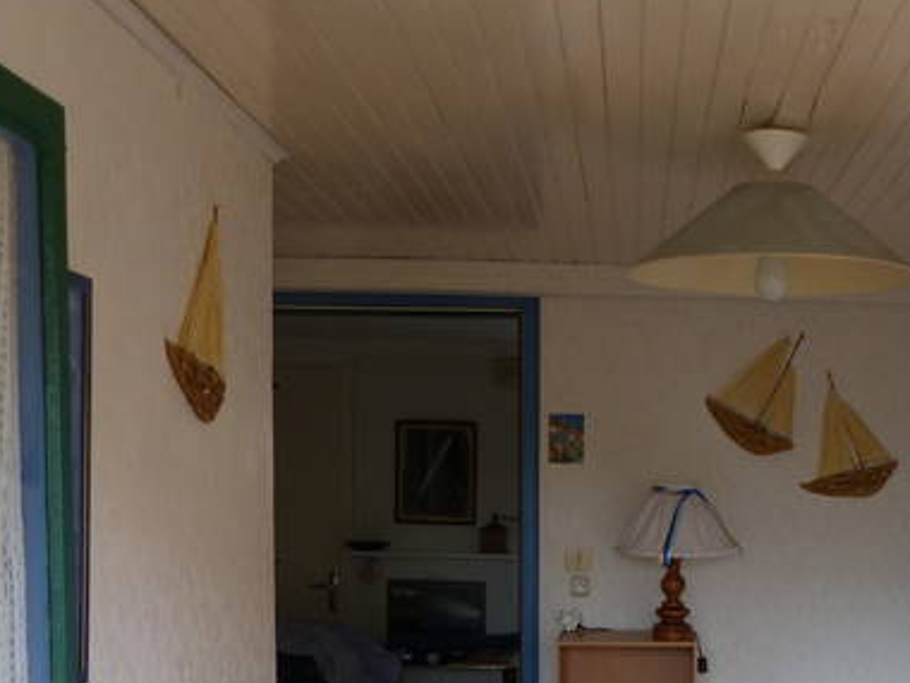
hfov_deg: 35.3
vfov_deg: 27.0
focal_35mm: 52
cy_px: 623
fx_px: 1367
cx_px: 762
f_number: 2.8
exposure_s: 1/60
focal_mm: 4.5
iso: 125
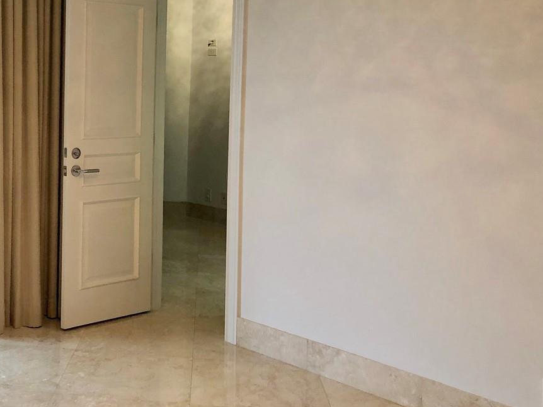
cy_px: 111
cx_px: 66
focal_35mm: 52
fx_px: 815
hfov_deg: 34.9
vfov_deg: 27.7
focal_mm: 4
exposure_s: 1/30
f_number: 1.8
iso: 32
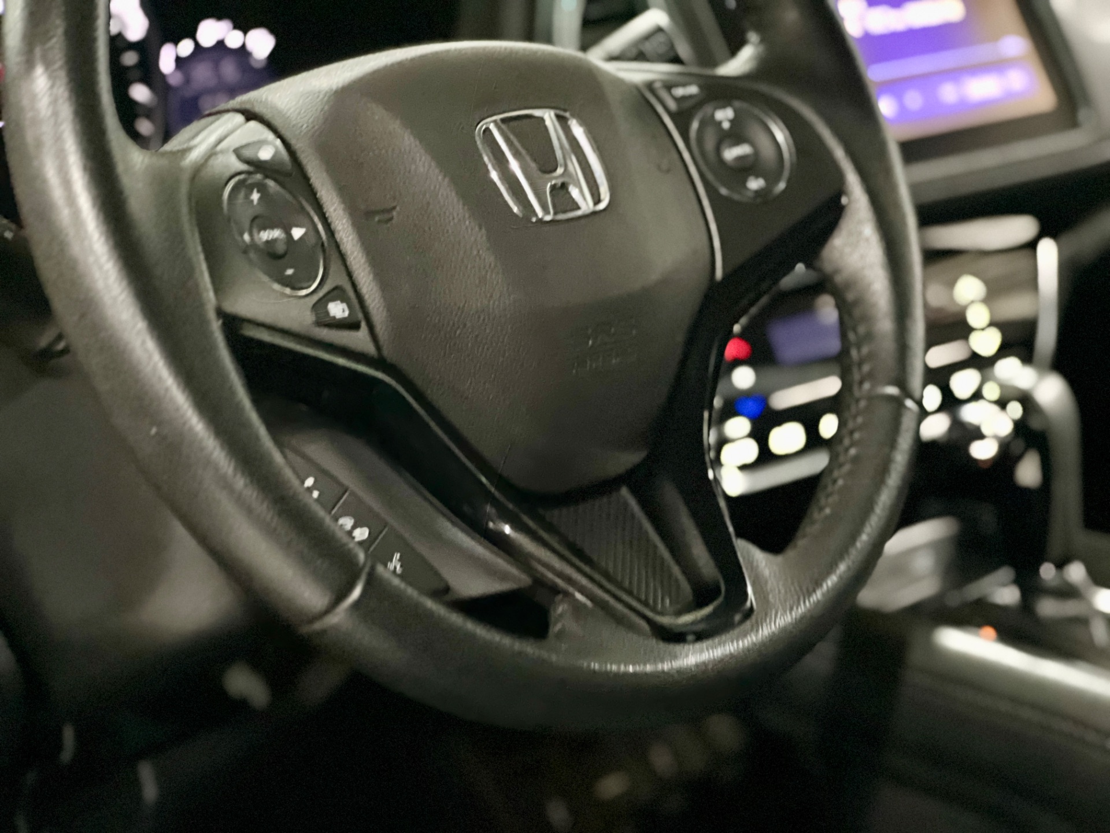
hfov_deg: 25.3
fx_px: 2469
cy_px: 416
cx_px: 555
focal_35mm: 77
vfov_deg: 19.1
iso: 2000
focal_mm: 9
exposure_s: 1/15
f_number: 2.8
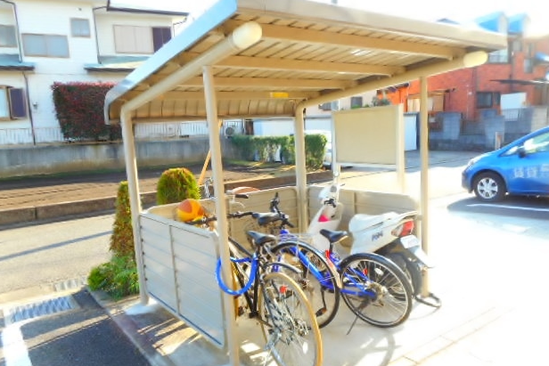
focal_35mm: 27
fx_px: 412
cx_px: 274
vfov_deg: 47.9
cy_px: 192
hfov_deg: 67.4
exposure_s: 1/80
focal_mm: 4.5
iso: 80
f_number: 3.7
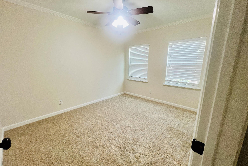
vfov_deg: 81.2
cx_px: 122
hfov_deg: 104.2
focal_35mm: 14
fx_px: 96
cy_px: 85
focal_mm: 1.57
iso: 125
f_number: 1.8
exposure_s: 1/60
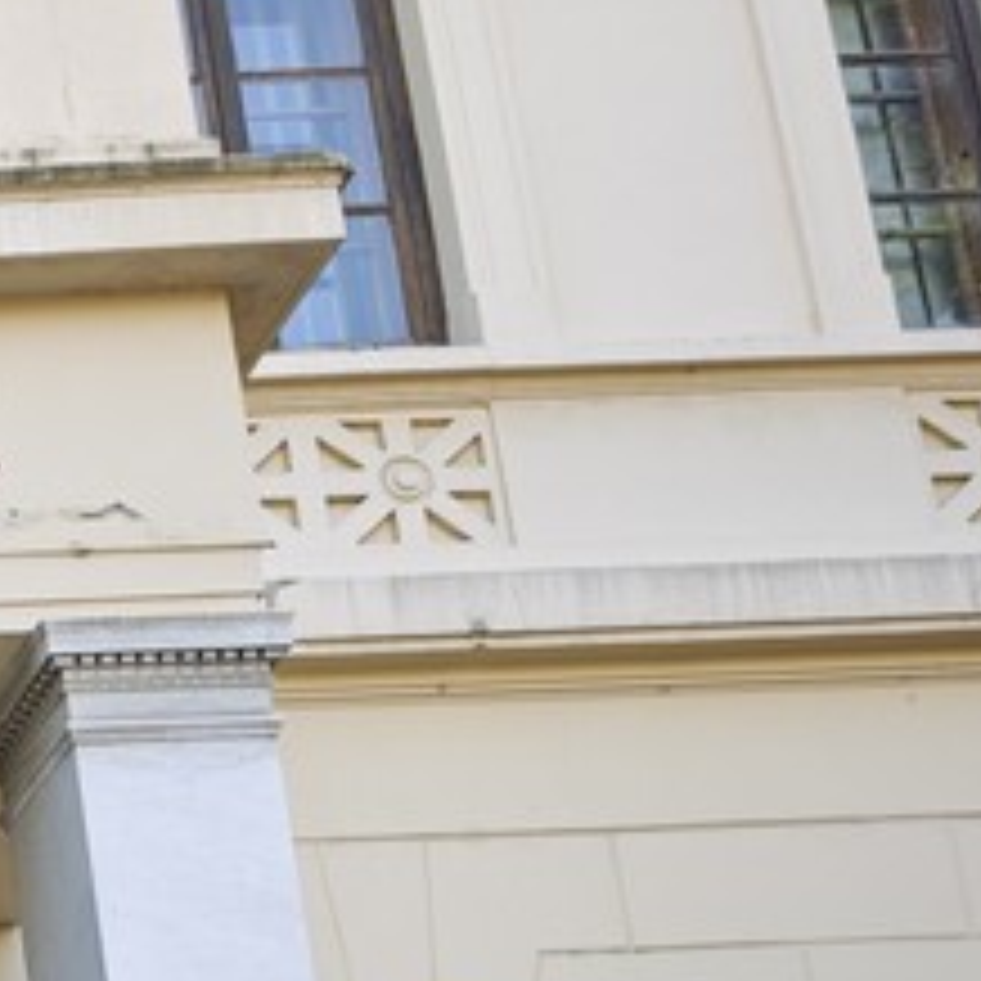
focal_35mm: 112
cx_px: -1346
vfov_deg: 14.4
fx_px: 3591
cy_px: 1534
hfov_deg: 12.4
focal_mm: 8.72
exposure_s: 1/111
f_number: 1.63
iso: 50
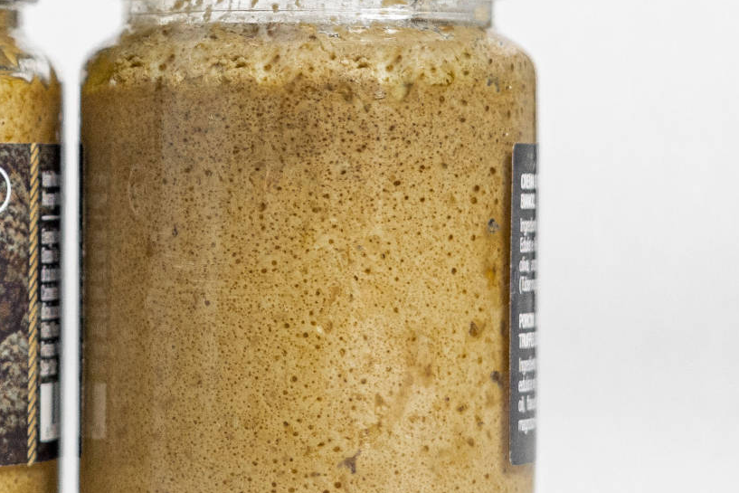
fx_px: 3860
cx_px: -9
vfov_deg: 7.3
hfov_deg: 10.8
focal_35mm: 188
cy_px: 65
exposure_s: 1/125
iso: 1250
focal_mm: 50
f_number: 3.5
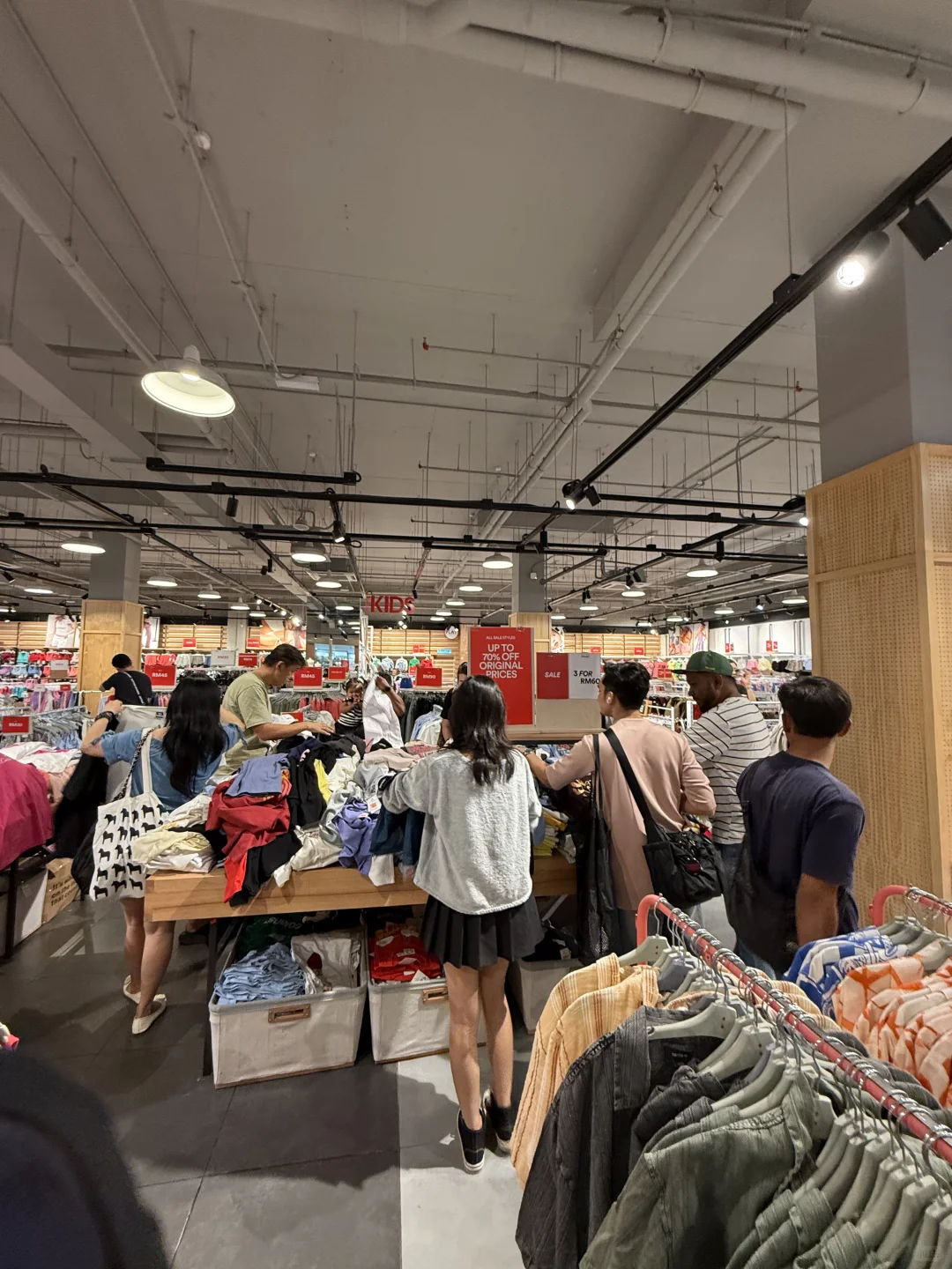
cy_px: 634
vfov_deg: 102.1
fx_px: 513
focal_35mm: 14
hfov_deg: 85.7
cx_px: 476
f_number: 2.2
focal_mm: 2.22
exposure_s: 1/50
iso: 200
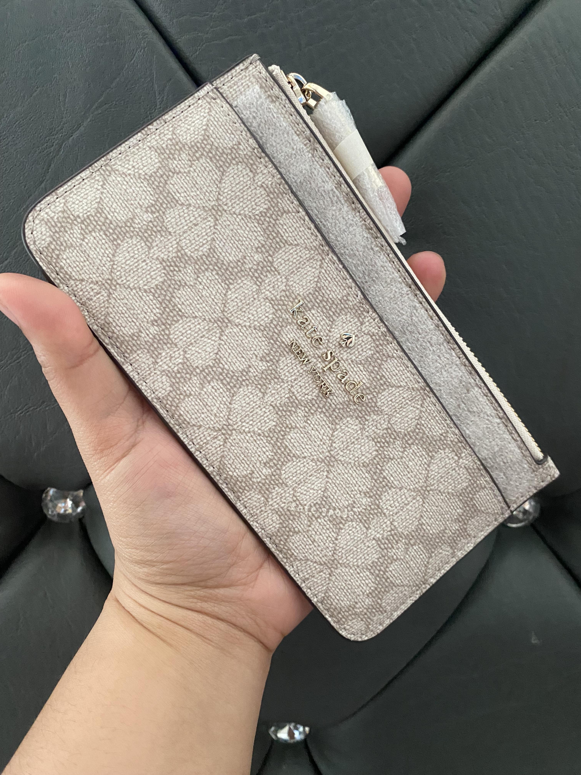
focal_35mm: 26
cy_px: 388
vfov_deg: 67.3
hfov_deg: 53.1
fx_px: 582
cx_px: 290
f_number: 1.8
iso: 500
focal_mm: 4.25
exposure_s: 1/45
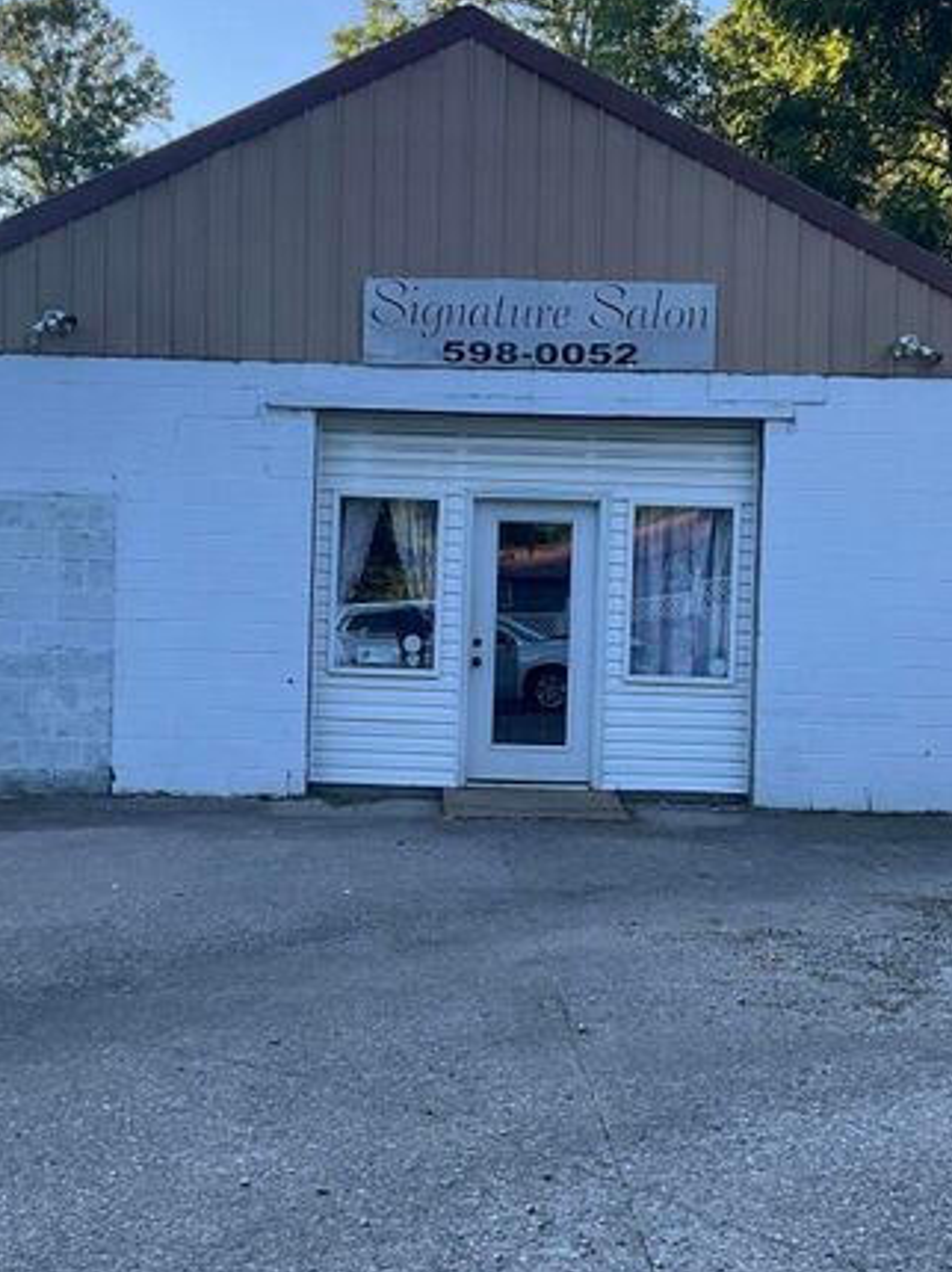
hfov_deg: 32.2
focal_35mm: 45
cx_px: 473
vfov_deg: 42.1
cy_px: 614
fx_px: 1652
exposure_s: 1/342
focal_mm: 3
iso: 25
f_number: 1.8
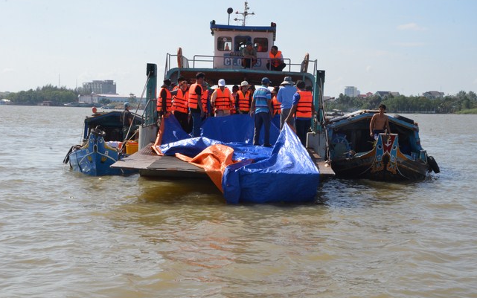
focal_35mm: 65
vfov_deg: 20.0
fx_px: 845
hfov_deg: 31.5
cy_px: 150
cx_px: 237
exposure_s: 1/250
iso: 640
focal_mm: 42
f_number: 25
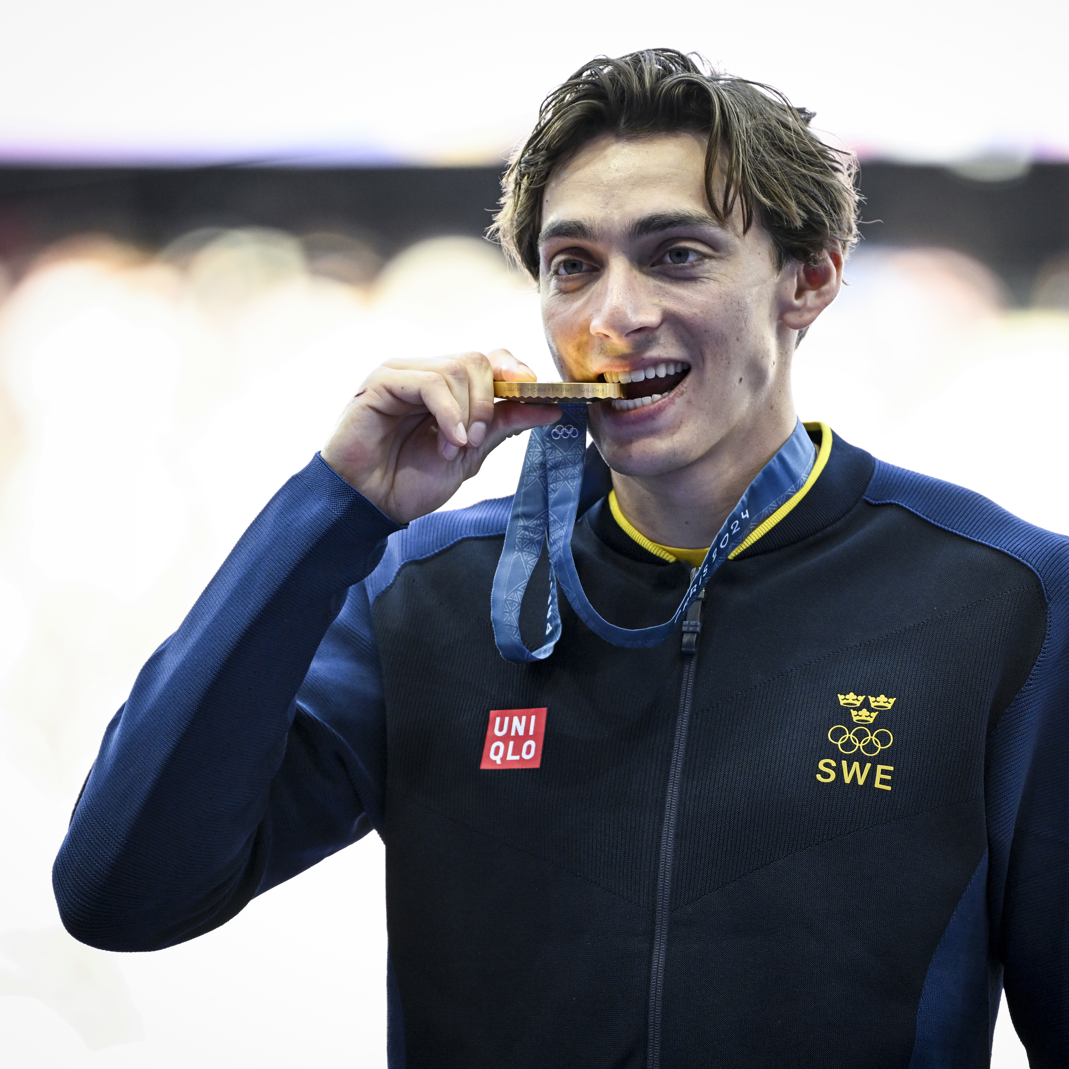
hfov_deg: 3.4
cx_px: 632
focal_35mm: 511
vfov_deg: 3.4
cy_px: 534
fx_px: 17854
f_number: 4
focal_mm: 400
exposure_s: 1/800
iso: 1600
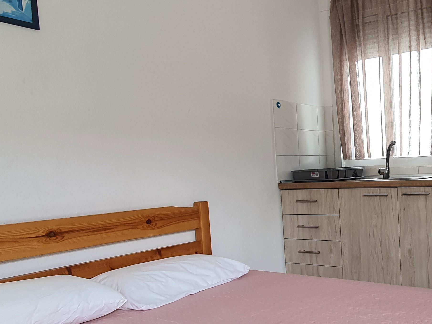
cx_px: 400
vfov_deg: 42.7
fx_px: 412
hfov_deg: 48.6
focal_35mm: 33
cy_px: 199
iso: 50
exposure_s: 1/120
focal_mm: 1.8
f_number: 2.2
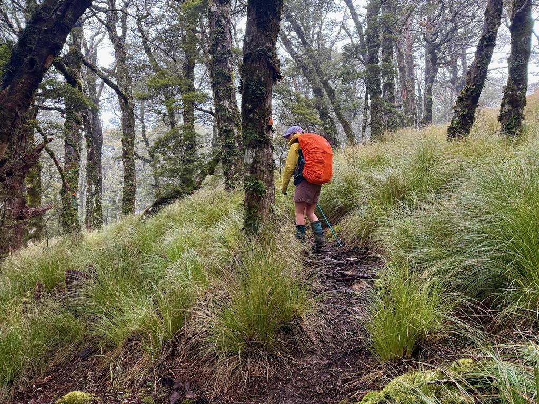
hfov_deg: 71.6
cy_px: 202
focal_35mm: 24
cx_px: 270
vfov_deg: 56.8
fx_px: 374
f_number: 1.78
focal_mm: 6.76
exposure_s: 1/121
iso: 80
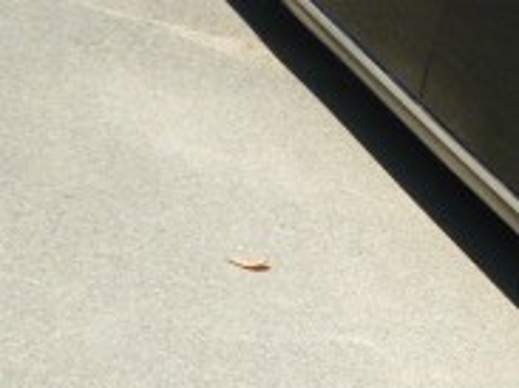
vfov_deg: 15.1
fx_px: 1468
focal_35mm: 98
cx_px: 794
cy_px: 181
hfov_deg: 17.8
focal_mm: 5
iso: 100
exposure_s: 1/400
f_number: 3.1
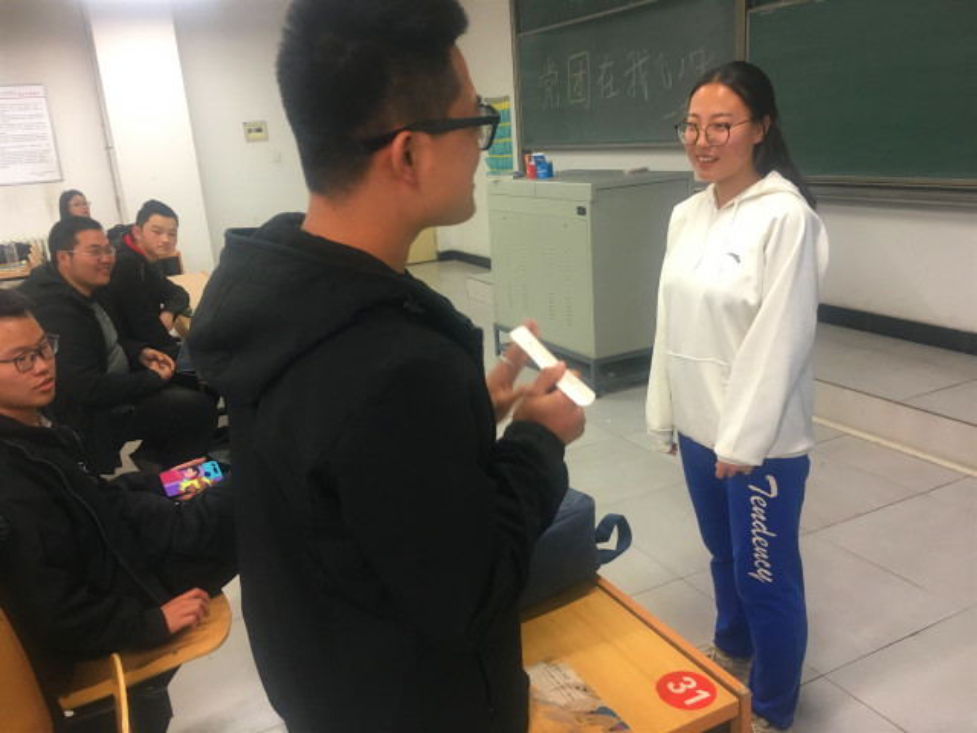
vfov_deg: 48.2
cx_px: 488
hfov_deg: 61.7
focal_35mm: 29
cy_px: 366
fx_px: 818
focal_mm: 4.15
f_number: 2.2
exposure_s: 1/33
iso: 125
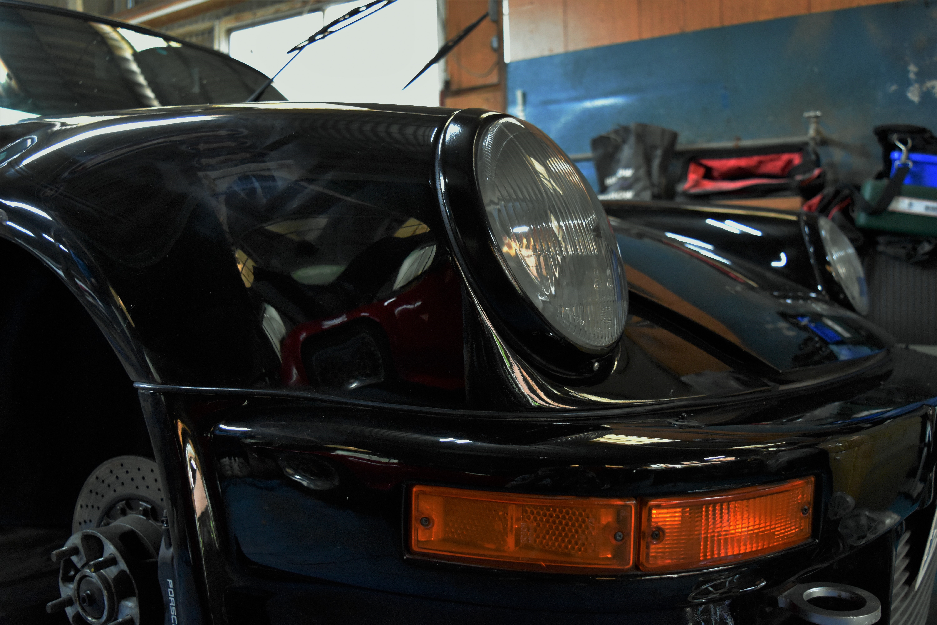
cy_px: 312
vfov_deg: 40.0
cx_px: 468
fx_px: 859
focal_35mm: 33
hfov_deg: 57.2
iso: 4000
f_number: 3.8
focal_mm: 22
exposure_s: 1/60
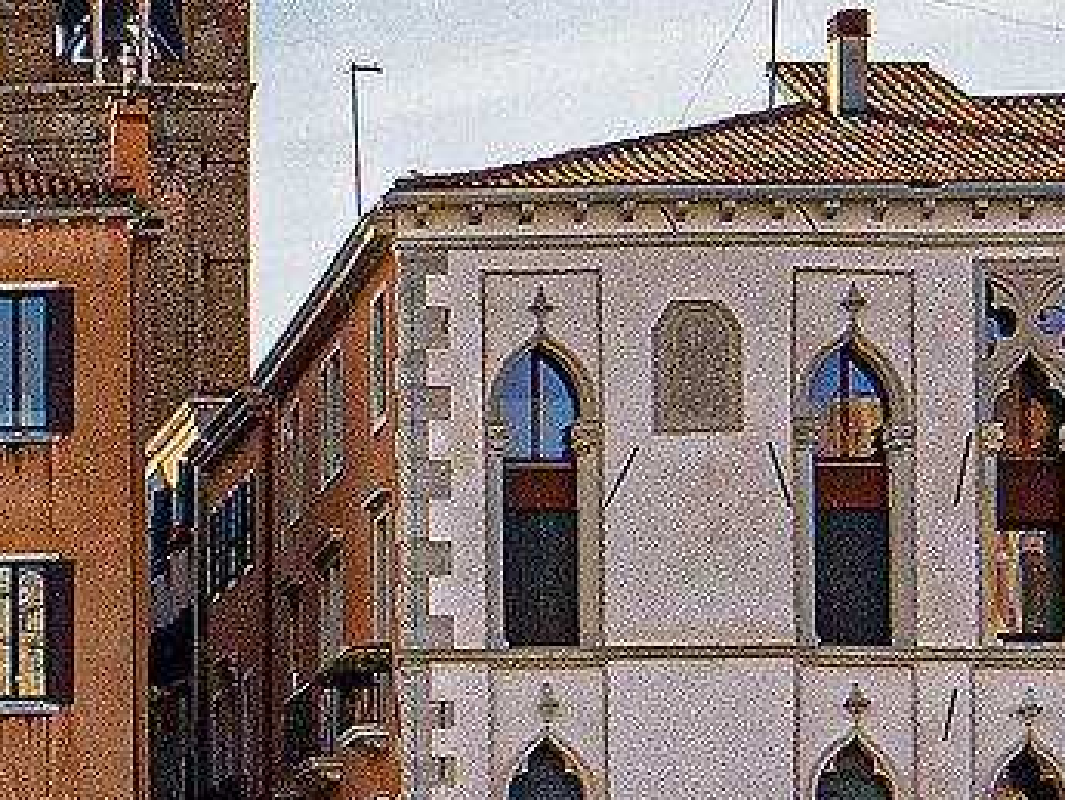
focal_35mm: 167
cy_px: 896
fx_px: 5140
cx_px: 86
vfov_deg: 8.8
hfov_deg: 11.7
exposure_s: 1/640
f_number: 7.1
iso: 200
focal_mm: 12
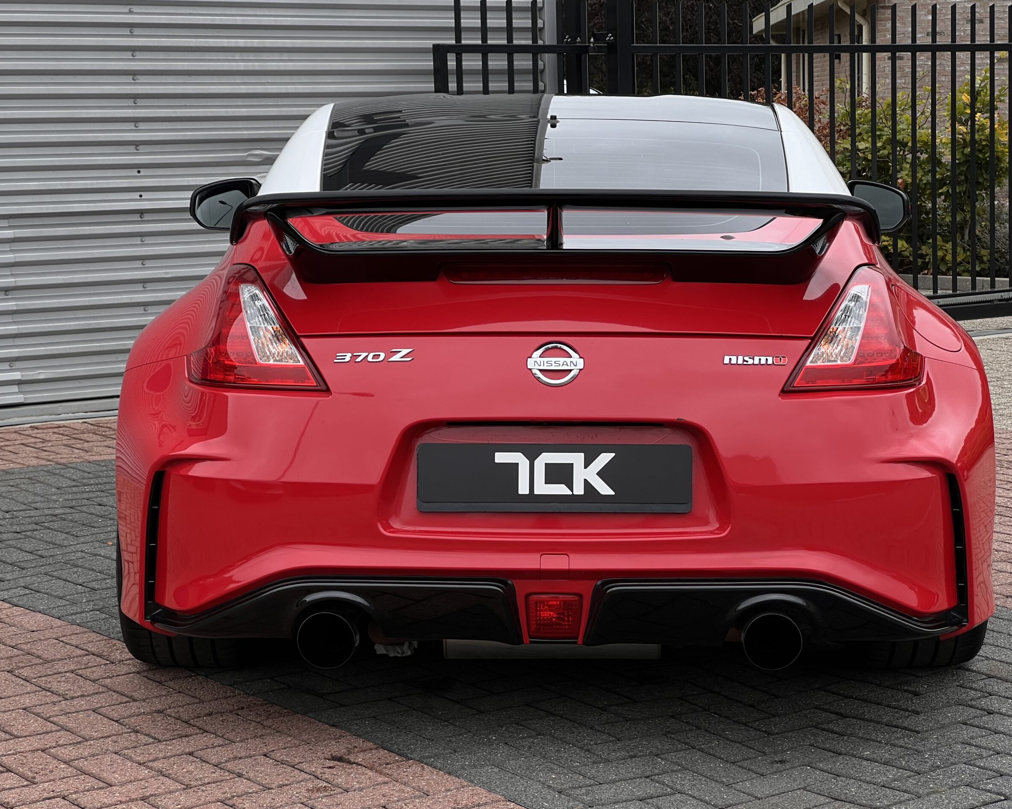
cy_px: 407
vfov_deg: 18.9
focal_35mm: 81
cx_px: 522
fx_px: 2426
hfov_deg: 23.6
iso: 32
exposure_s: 1/106
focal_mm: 9
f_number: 2.8
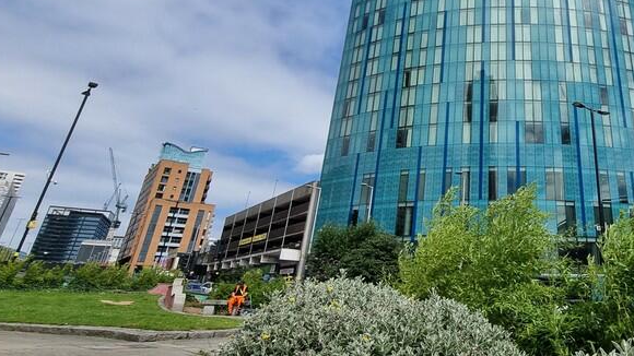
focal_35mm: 25
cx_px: 480
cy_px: 78
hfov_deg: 68.9
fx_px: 420
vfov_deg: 44.0
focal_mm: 2.2
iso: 50
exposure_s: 1/2472
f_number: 2.2
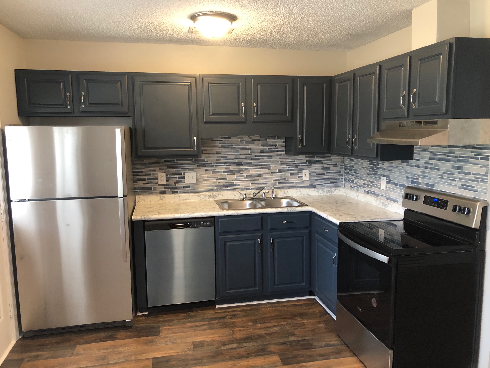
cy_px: 184
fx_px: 396
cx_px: 245
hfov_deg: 63.4
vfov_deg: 49.7
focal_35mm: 28
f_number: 1.8
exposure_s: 1/15
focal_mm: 4
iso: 64
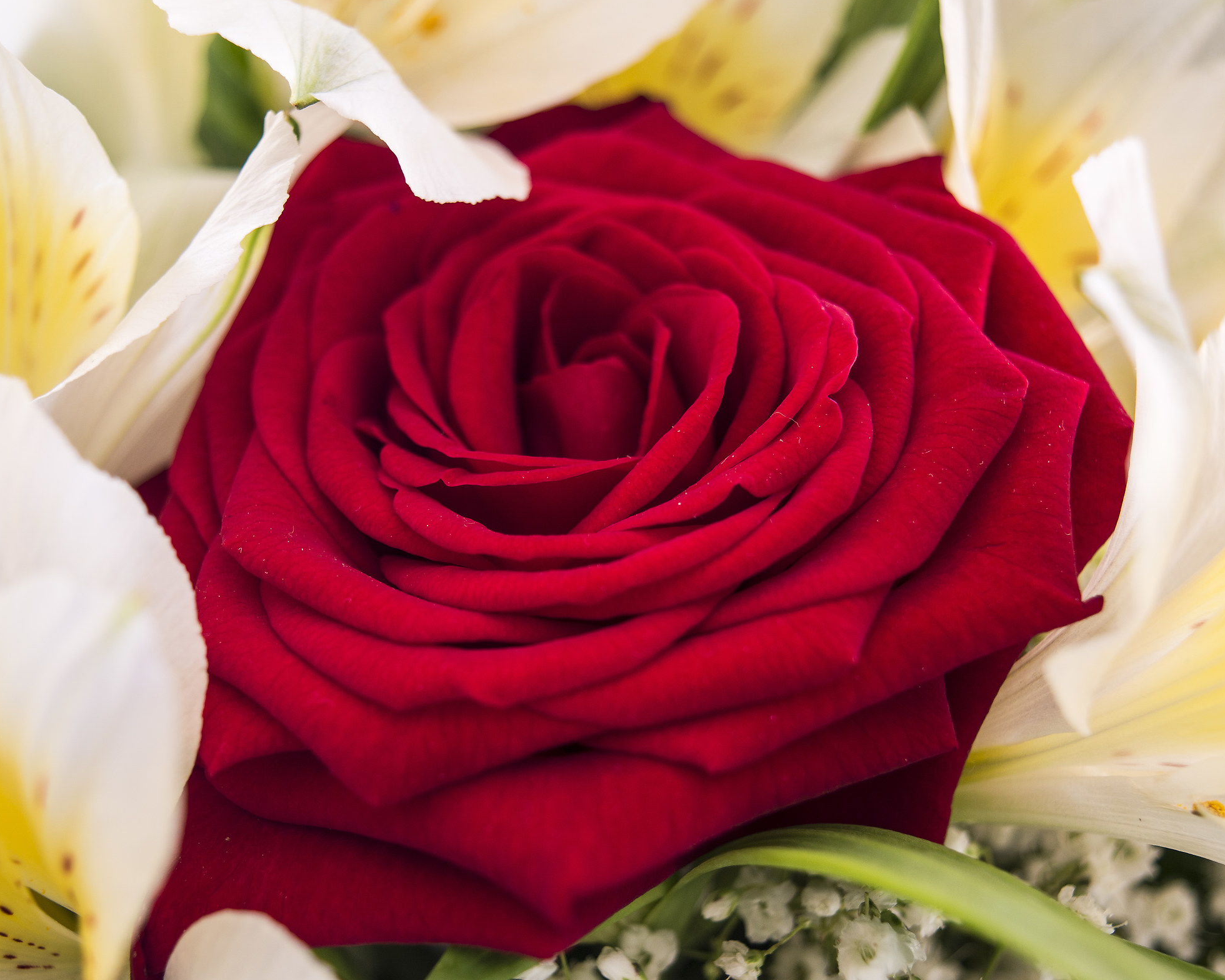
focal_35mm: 62
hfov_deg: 30.5
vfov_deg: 24.6
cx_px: 587
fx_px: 2248
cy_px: 487
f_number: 4.8
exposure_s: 1/5
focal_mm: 36
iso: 100
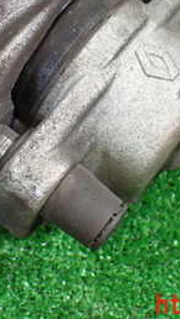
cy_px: 43
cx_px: 63
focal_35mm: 76
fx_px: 645
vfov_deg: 27.1
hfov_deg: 15.9
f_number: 2.3
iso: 800
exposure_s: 1/125
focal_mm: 5.4
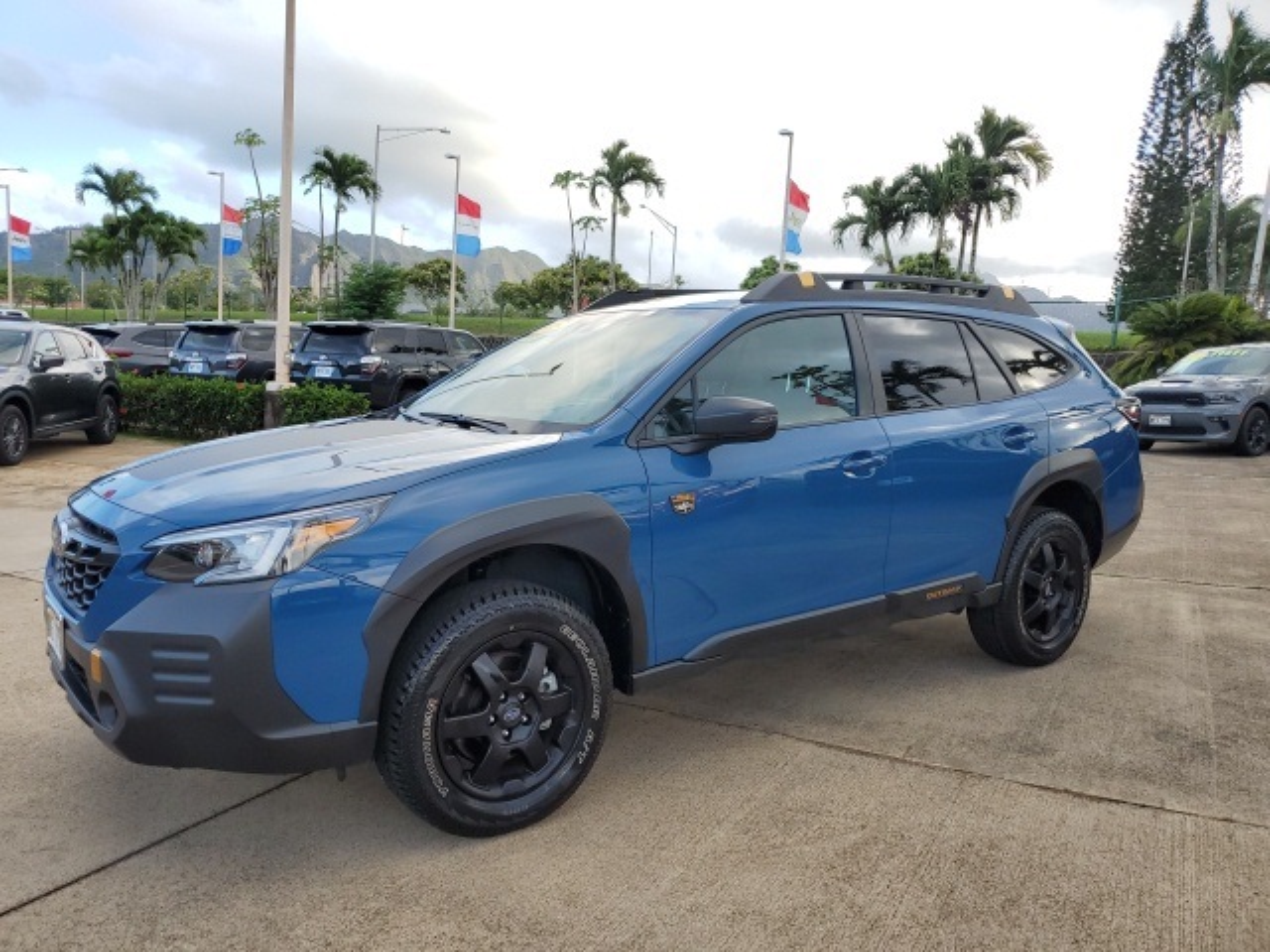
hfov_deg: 67.3
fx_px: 954
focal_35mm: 26
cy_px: 476
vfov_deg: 53.1
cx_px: 635
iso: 50
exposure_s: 1/726
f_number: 1.5
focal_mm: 4.3
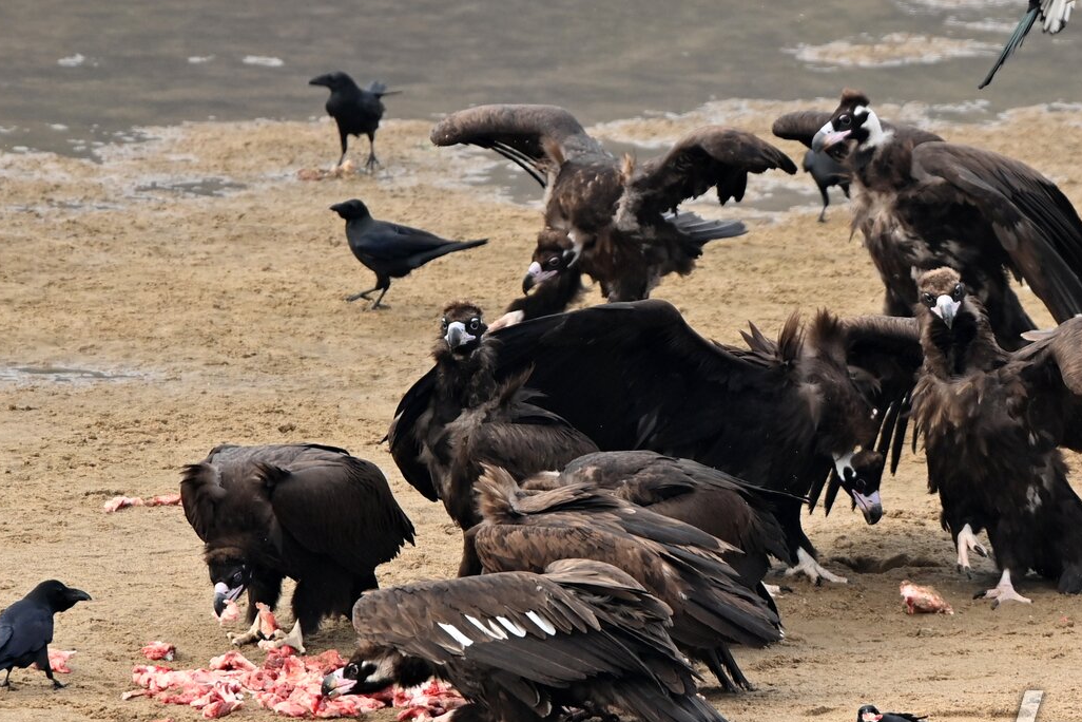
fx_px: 27889
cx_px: 676
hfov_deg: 2.2
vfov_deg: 1.5
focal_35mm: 928
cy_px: 340
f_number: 6.3
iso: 640
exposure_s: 1/1000
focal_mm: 680
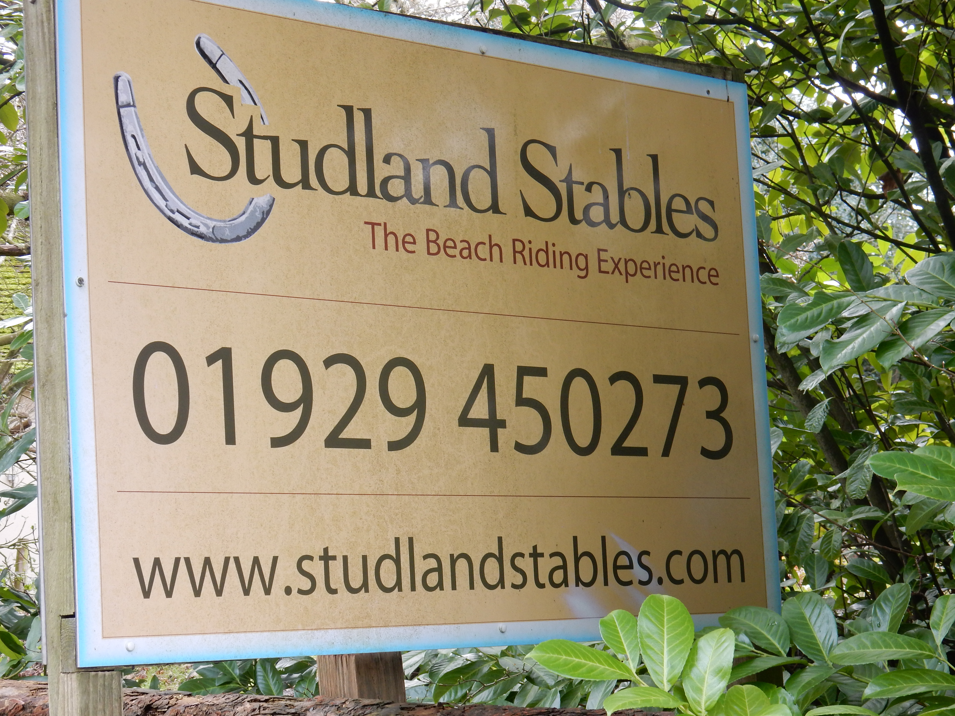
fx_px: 2317
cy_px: 358
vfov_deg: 17.6
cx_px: 478
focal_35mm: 84
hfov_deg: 23.3
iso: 140
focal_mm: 14.9
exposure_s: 1/30
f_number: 5
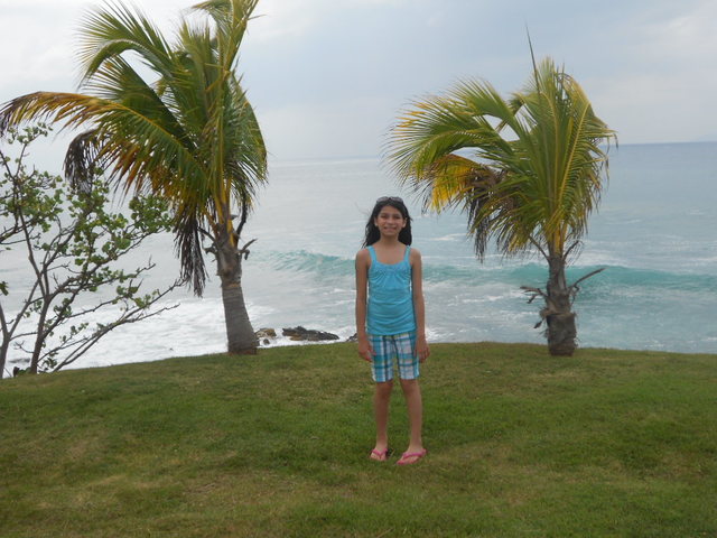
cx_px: 358
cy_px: 269
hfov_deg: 43.9
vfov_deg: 33.6
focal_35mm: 43
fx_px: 891
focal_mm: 7.7
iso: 80
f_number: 4.2
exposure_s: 1/800
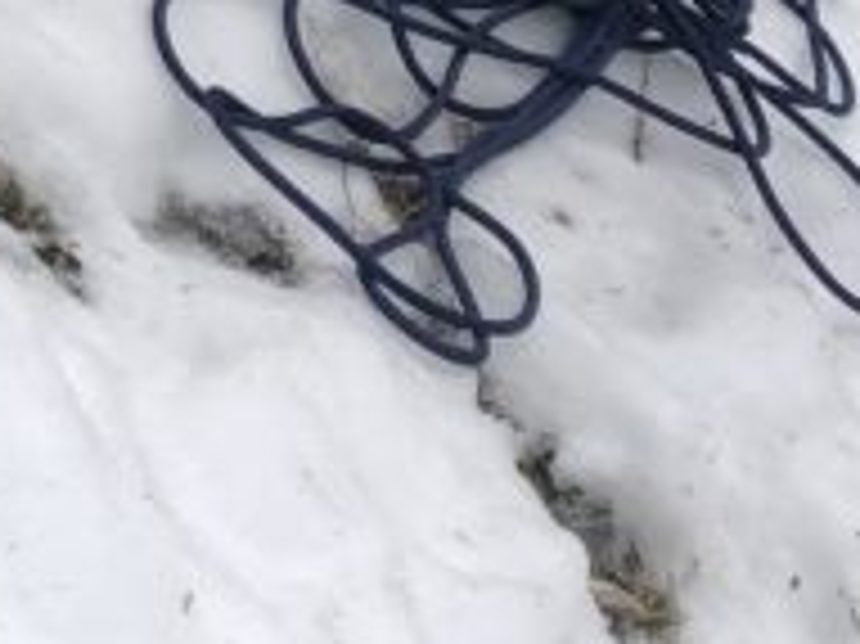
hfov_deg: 12.4
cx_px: -495
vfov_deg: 8.8
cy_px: -1013
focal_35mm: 150
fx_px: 3724
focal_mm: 3.99
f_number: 1.8
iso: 20
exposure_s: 1/223
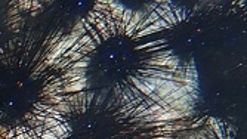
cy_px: 217
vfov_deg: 9.1
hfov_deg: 14.4
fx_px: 845
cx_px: -217
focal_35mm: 129
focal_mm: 4.5
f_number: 2.8
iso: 100
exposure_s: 1/250
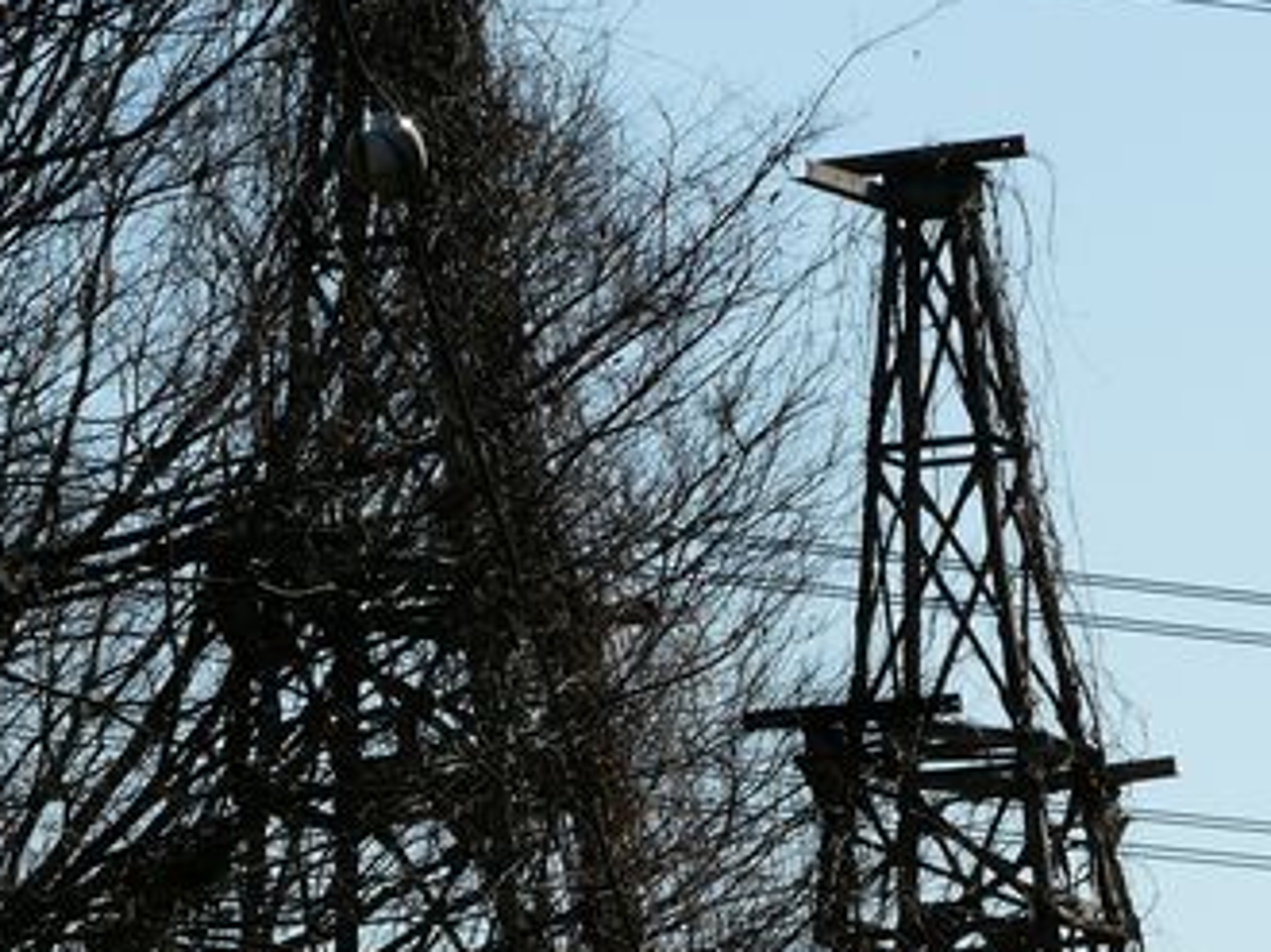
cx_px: 597
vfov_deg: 4.0
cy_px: 590
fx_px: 13722
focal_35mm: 374
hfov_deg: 5.3
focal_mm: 33.2
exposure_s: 1/500
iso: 100
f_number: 7.1
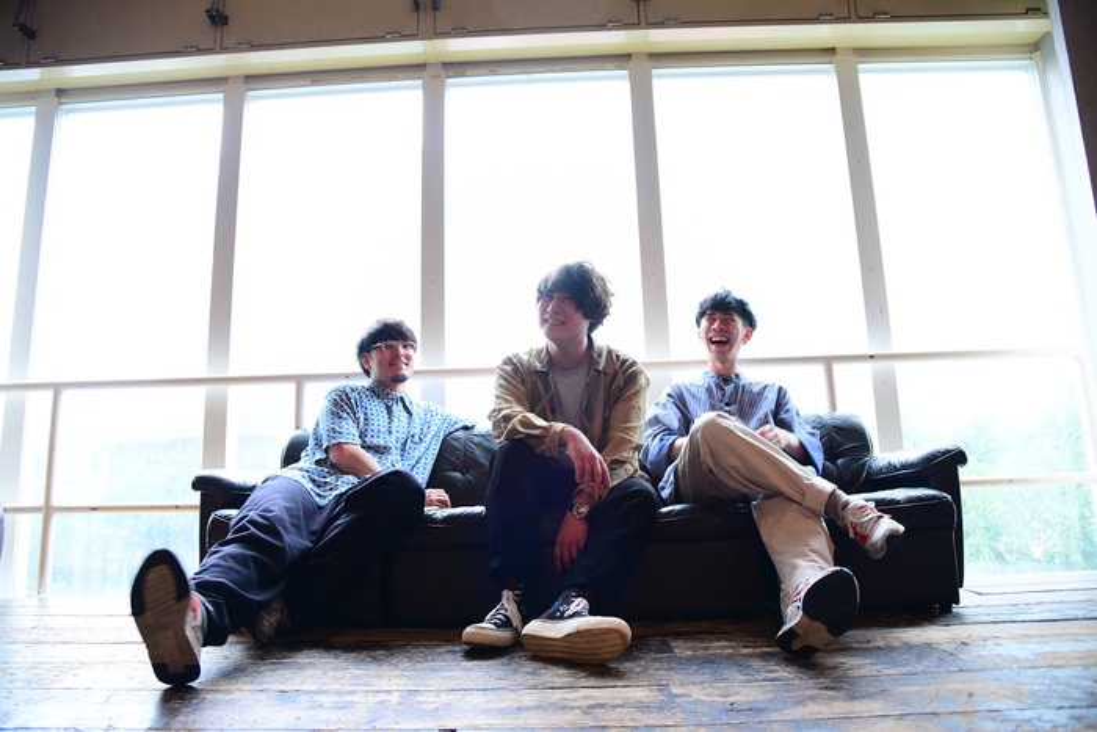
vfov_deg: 53.2
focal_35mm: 24
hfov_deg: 73.7
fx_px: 731
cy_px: 366
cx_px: 548
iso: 500
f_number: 4
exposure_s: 1/30
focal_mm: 24
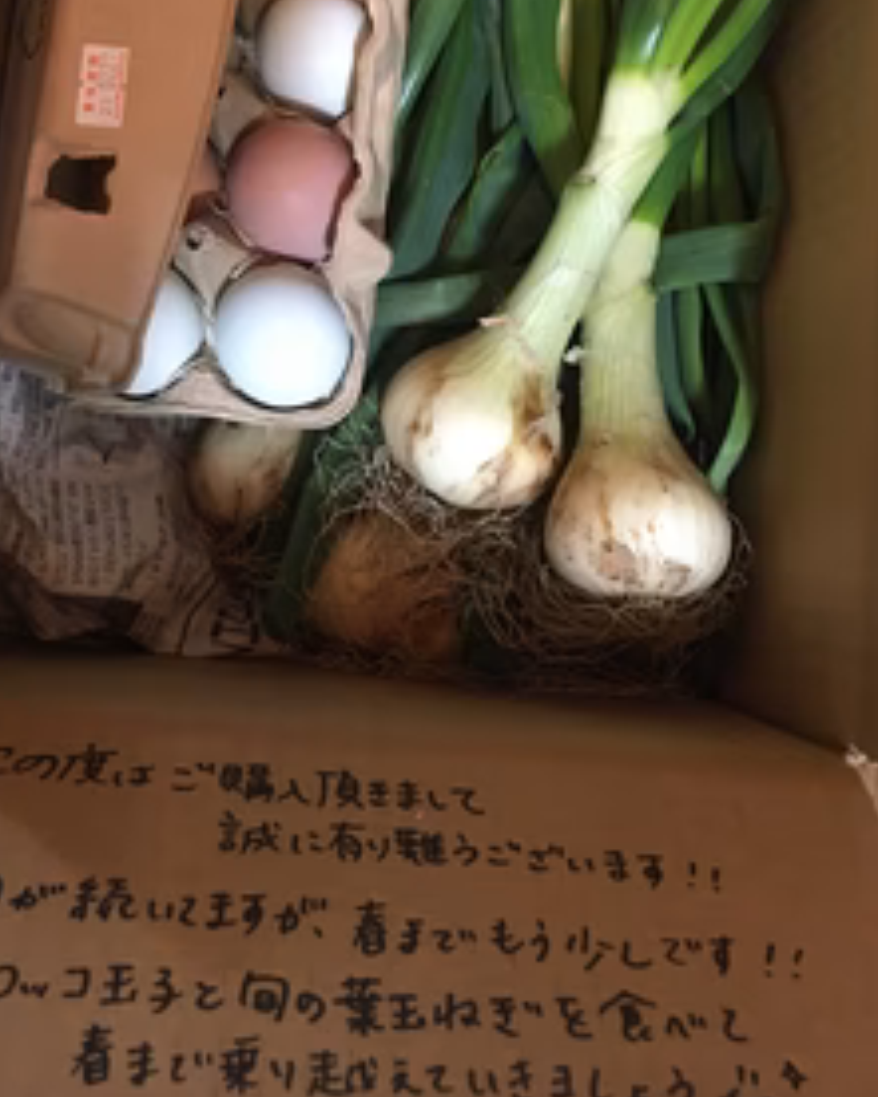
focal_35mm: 41
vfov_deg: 44.0
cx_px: 369
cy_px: 350
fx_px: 1331
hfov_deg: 36.4
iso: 200
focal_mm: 4.15
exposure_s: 1/15
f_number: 2.2
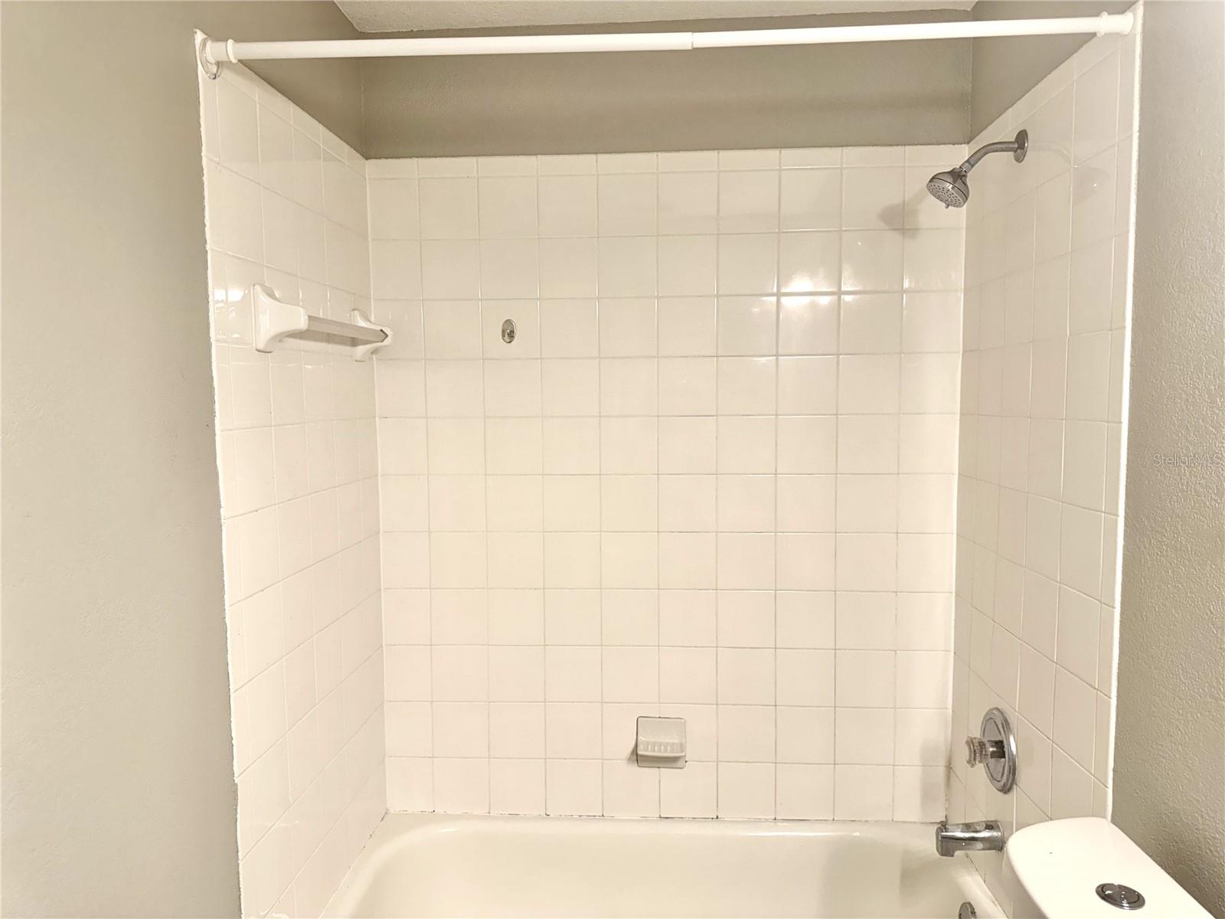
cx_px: 612
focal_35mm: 24
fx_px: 849
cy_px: 460
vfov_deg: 56.8
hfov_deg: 71.6
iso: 64
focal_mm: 6.76
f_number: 1.78
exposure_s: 1/120
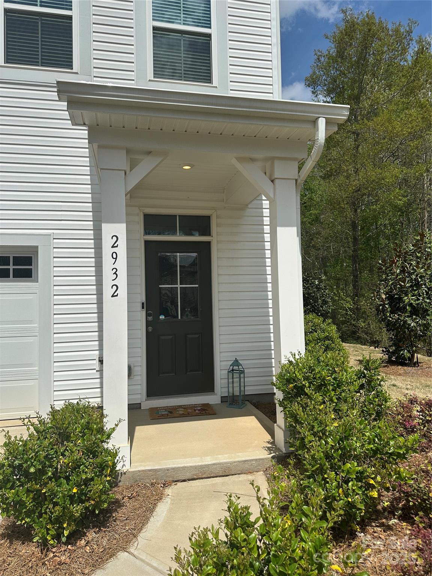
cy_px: 288
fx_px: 399
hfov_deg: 56.8
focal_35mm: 24
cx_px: 216
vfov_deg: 71.6
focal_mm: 6.86
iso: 80
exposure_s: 1/8929
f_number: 1.78
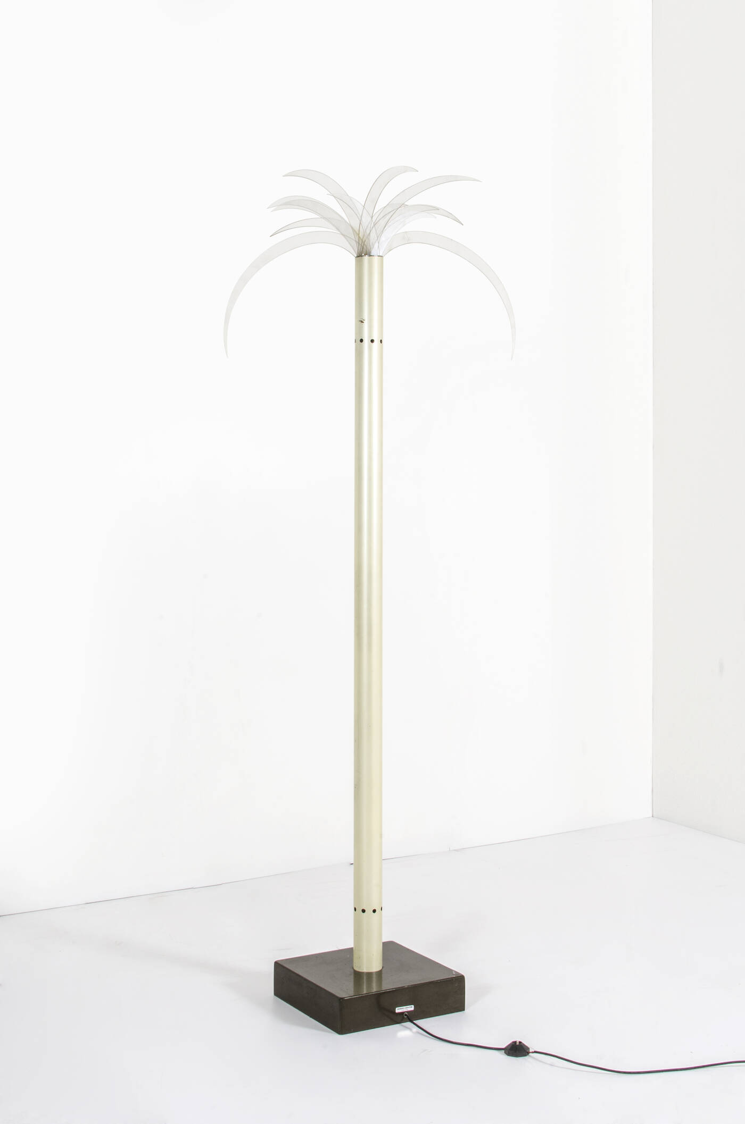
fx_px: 1637
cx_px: 372
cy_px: 562
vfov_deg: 37.9
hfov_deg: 25.6
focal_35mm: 52
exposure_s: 1/160
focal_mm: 35
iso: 125
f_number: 18
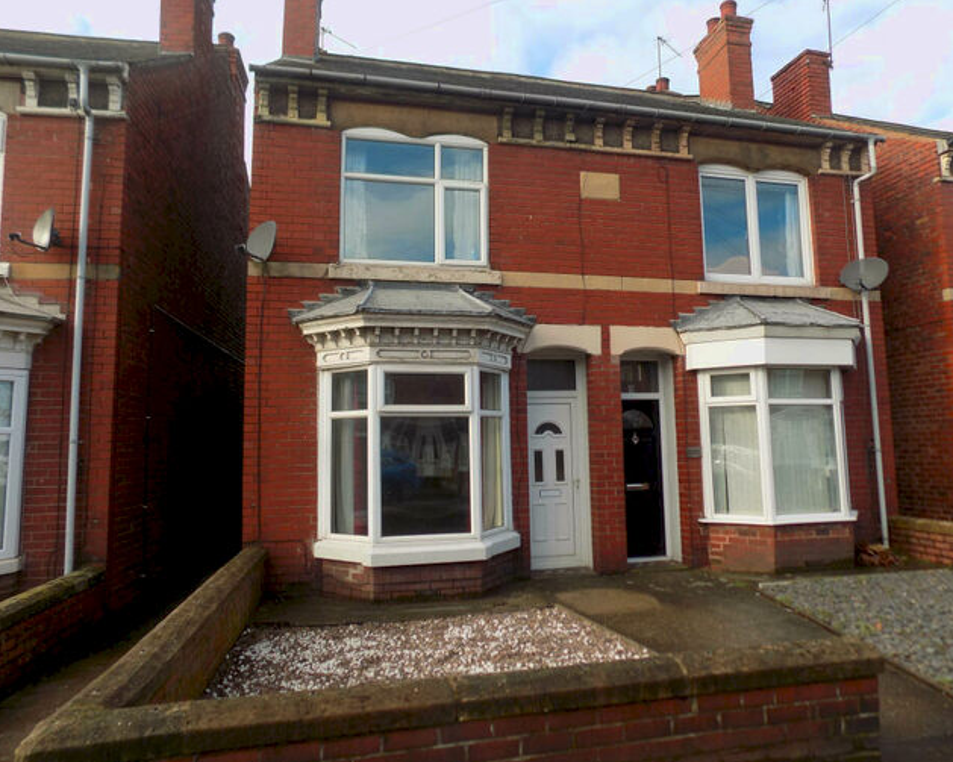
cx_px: 491
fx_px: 705
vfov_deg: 56.8
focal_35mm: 25
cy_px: 370
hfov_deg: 68.1
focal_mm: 4
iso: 80
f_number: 3.1
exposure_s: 1/400
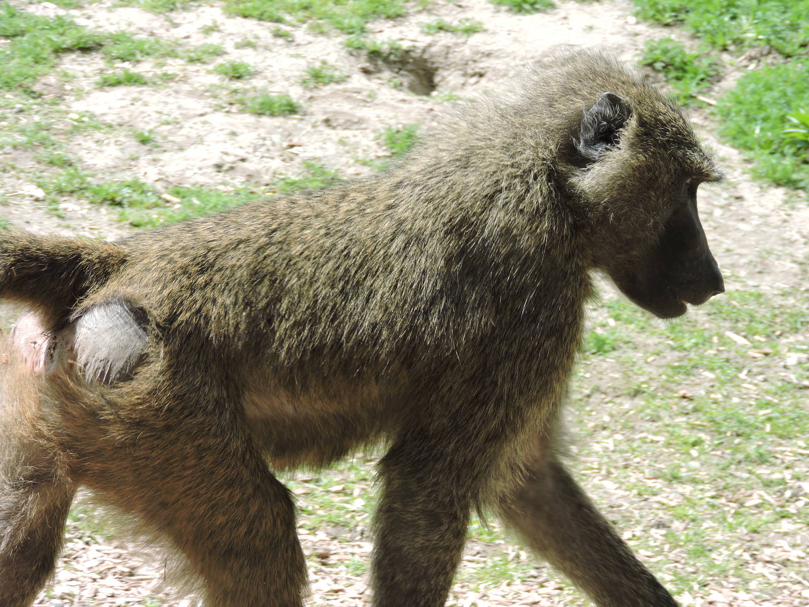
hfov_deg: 11.6
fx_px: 3973
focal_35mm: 170
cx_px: 404
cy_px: 304
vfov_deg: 8.7
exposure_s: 1/200
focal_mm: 30.3
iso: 100
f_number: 4.5
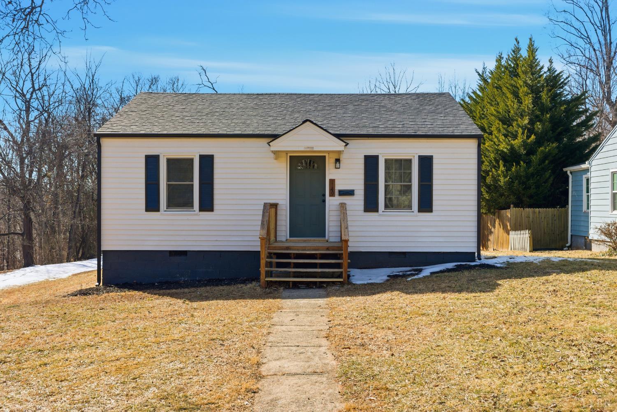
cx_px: 308
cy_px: 206
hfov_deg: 55.1
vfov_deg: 38.4
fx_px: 592
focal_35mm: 34
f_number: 7.1
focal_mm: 34.5
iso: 1600
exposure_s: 1/6400
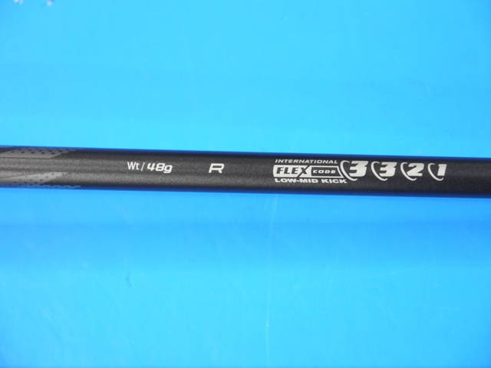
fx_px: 1191
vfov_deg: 17.6
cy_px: 184
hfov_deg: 23.3
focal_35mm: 84
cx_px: 246
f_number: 5.6
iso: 800
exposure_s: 1/80
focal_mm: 42
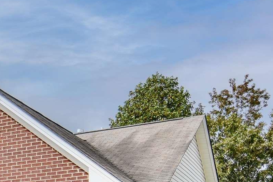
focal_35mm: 75
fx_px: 568
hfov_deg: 23.6
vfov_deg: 16.7
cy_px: 263
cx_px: -89
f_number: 2.8
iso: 160
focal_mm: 13
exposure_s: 1/2000
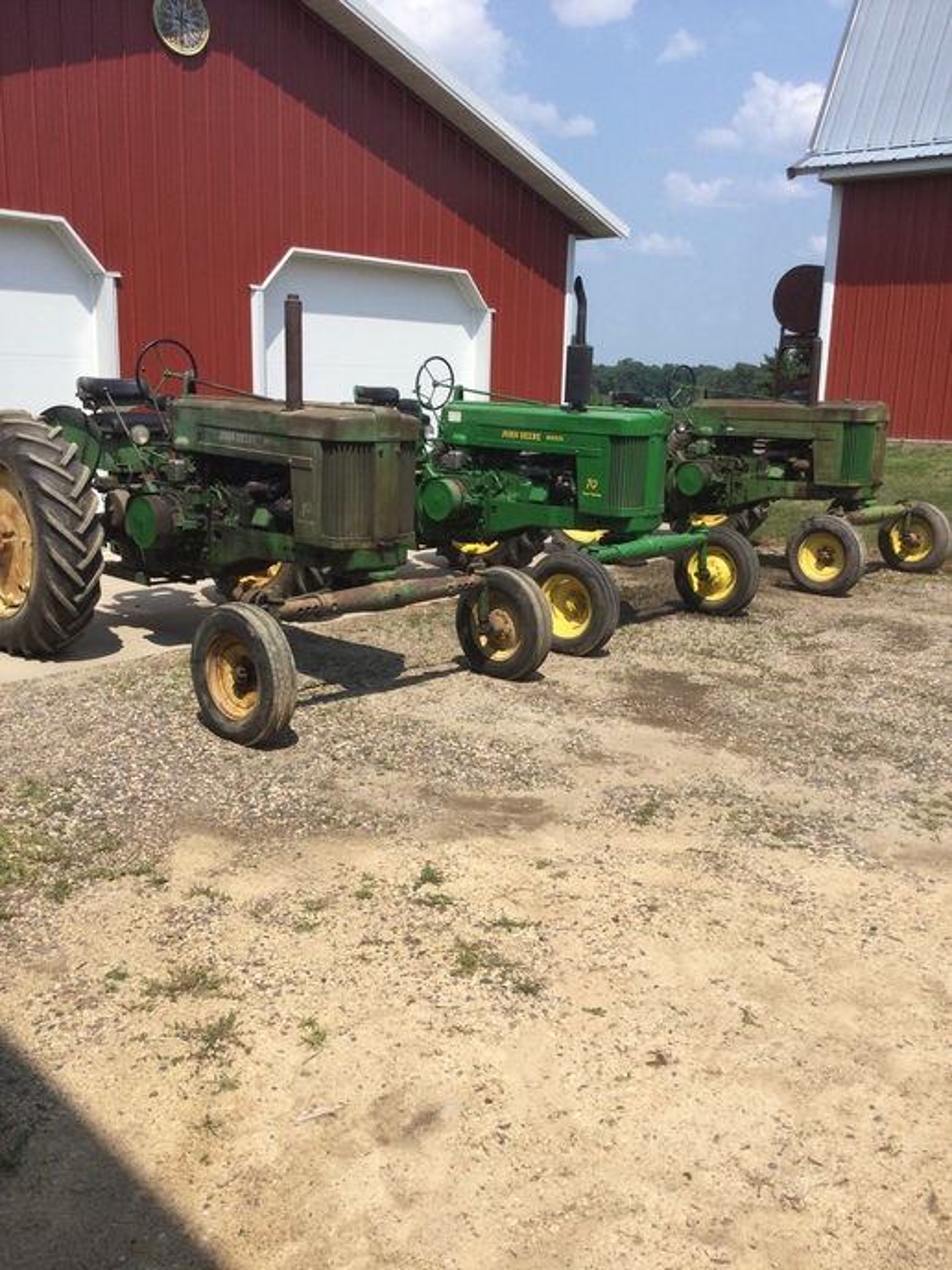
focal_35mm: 31
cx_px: 476
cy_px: 635
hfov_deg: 45.4
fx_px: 1137
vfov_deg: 58.4
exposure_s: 1/1253
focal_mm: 3.3
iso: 25
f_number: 2.4
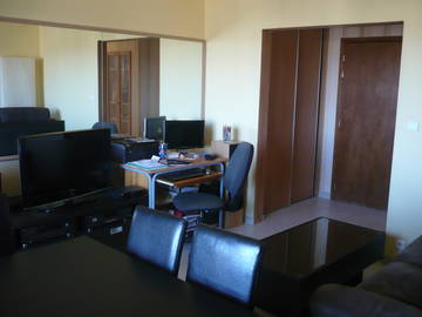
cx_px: 211
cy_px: 158
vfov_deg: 40.7
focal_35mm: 35
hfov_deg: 52.6
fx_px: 427
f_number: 2.8
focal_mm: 5.8
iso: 200
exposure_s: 1/20
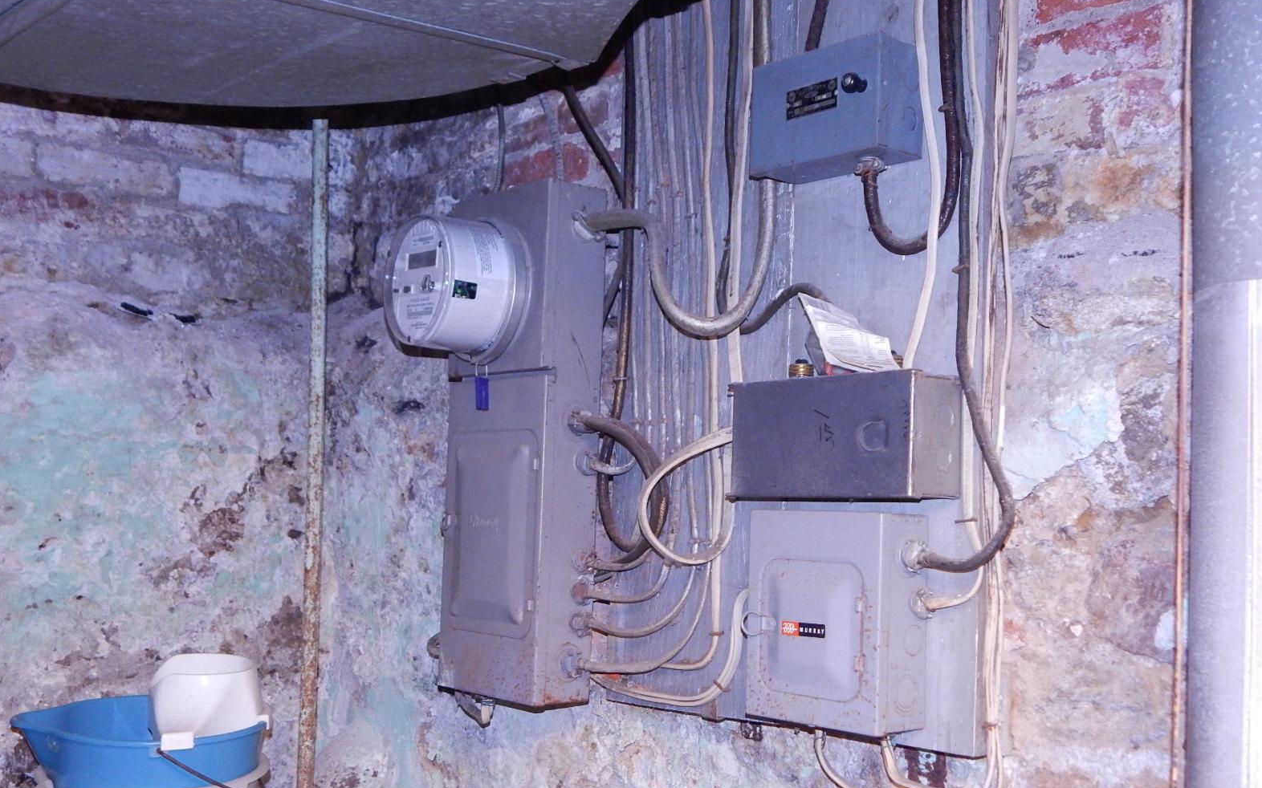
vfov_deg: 31.1
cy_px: 477
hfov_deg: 48.2
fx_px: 1410
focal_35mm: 41
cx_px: 635
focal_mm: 6.8
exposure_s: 1/30
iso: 400
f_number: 3.4
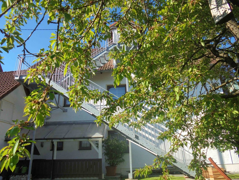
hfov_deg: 67.3
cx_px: 120
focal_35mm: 26
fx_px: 180
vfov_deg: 53.1
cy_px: 90
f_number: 3.5
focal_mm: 4.6
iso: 100
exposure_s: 1/500
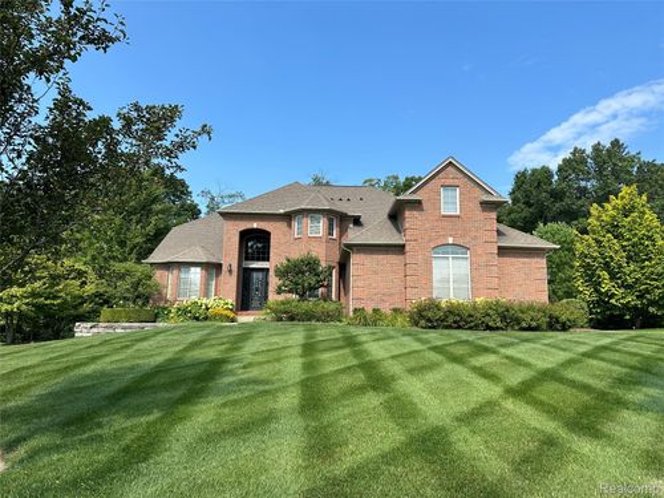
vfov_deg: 56.8
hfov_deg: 71.6
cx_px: 332
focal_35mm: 24
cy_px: 249
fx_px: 460
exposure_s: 1/2967
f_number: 1.78
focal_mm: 6.86
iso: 80
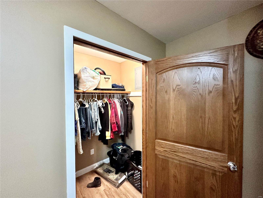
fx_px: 106
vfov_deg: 85.7
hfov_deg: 102.1
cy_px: 99
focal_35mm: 14
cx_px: 132
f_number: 2.2
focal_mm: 2.22
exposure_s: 1/60
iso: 500
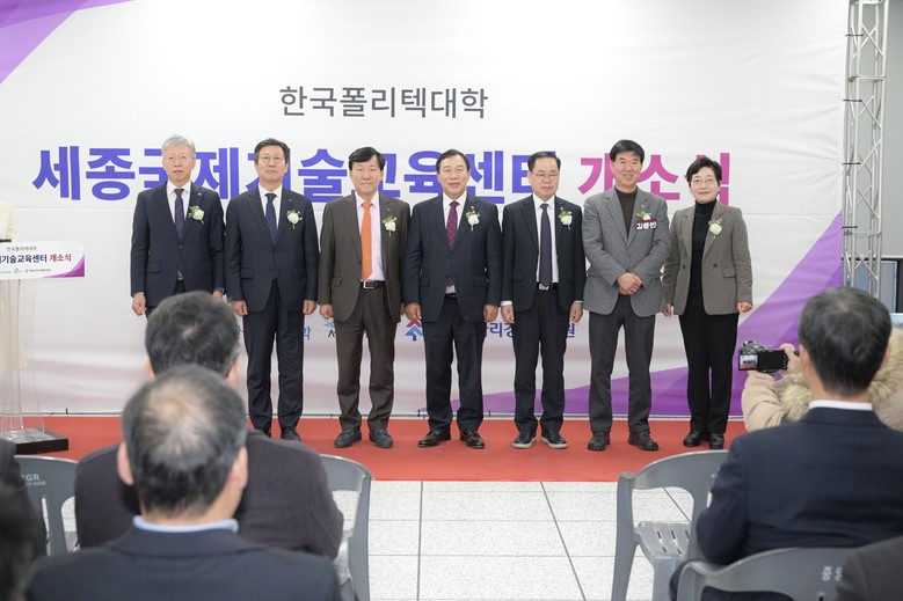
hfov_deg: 40.4
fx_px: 1229
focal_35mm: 49
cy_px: 300
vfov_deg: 27.5
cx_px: 452
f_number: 4.5
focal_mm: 49
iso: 2500
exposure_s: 1/160
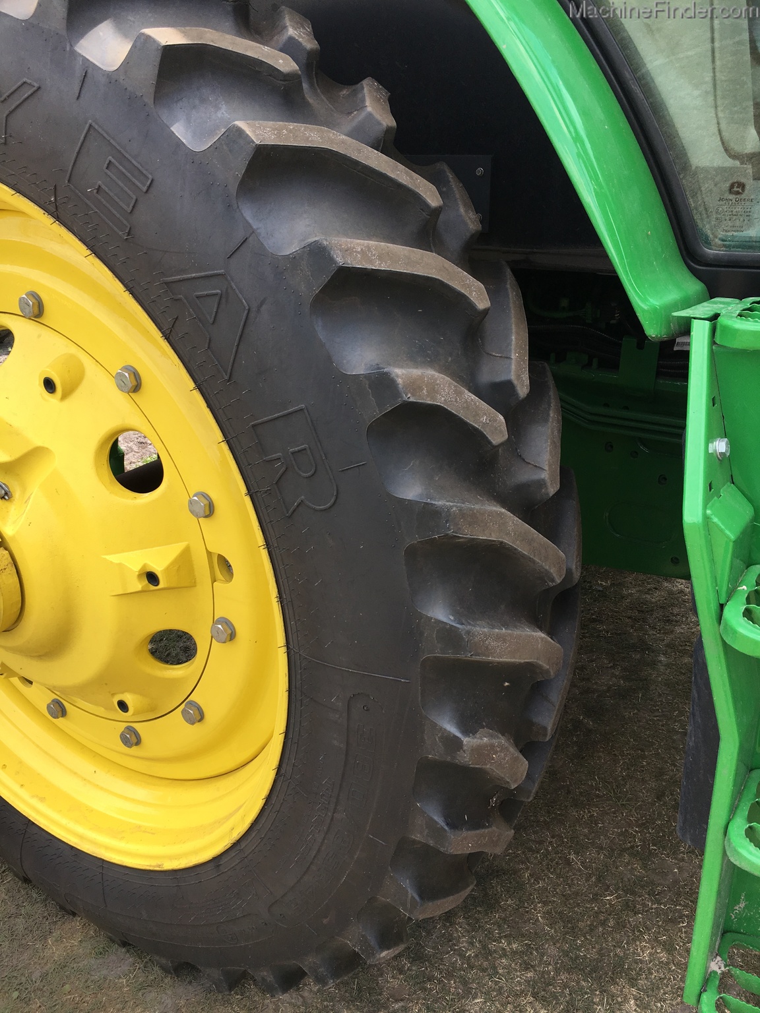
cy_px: 506
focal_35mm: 29
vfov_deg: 61.7
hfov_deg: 48.2
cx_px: 380
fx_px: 849
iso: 25
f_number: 2.2
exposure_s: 1/434
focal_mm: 4.15
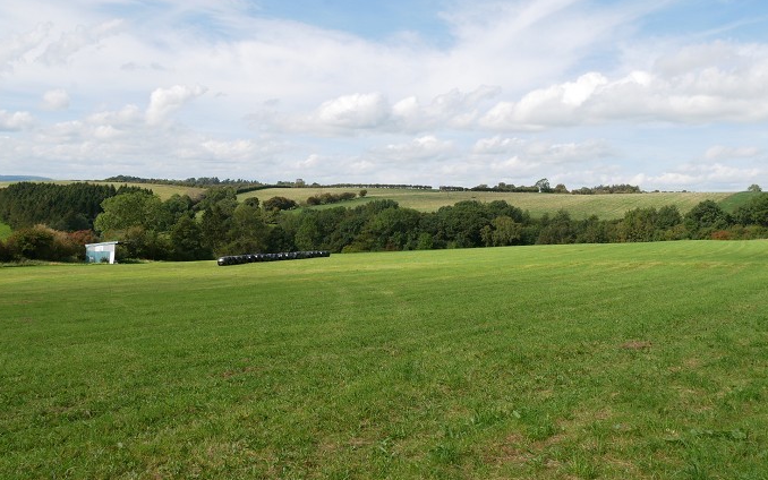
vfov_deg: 41.8
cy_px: 224
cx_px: 394
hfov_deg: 62.9
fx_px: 628
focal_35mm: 30
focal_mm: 12
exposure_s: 1/400
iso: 200
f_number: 8
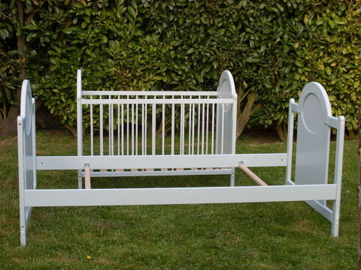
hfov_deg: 32.2
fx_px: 626
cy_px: 135
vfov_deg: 24.4
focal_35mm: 60
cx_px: 180
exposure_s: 1/125
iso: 80
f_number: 3.8
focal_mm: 9.9
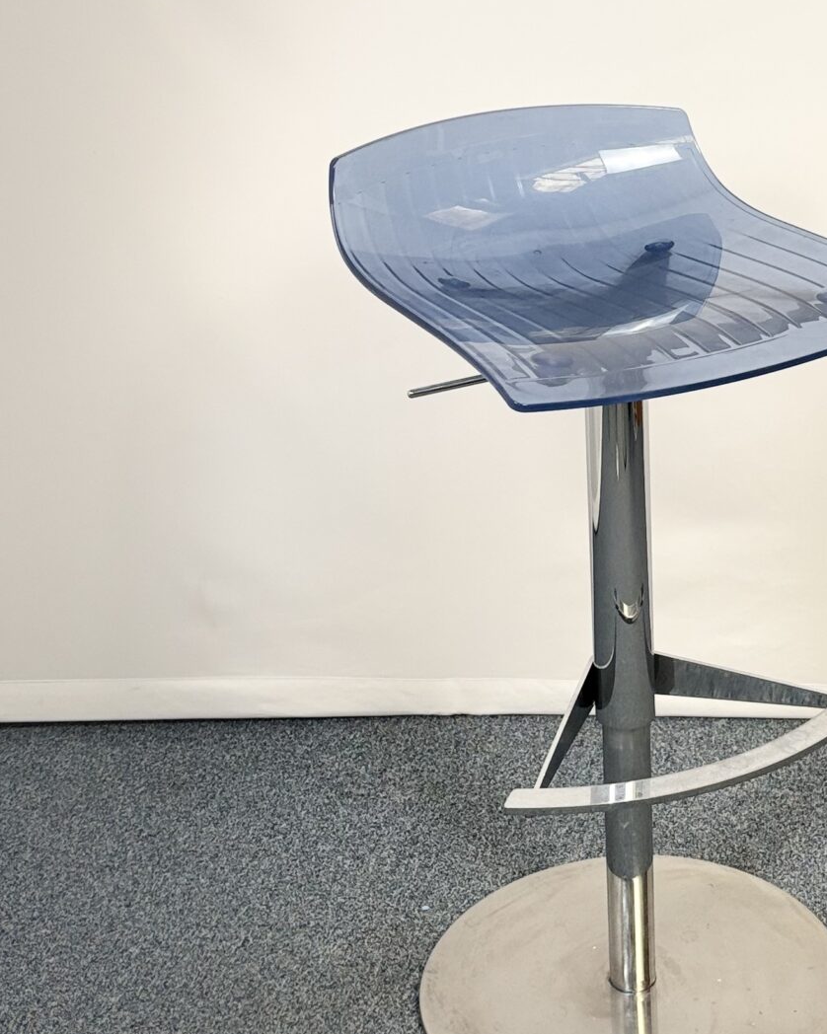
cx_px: 655
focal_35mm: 62
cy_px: 402
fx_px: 1897
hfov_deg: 24.2
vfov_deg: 30.4
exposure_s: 1/121
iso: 100
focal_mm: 5.96
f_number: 1.6
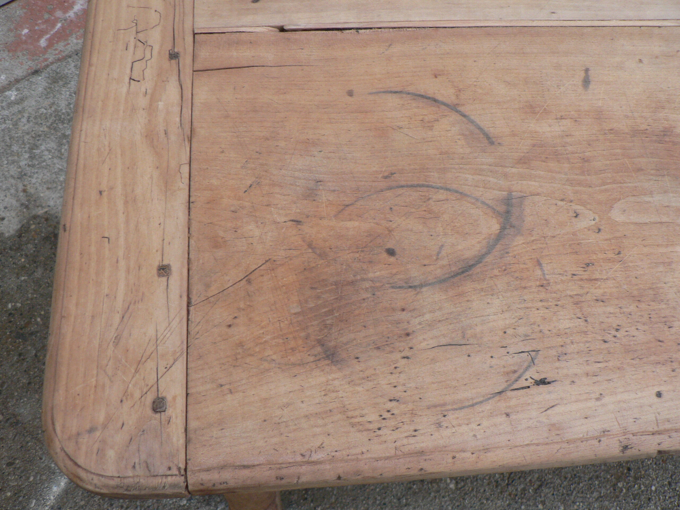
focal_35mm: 36
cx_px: 340
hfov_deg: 51.4
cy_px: 255
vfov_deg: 39.7
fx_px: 707
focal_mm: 6
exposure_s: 1/30
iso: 150
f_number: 2.8
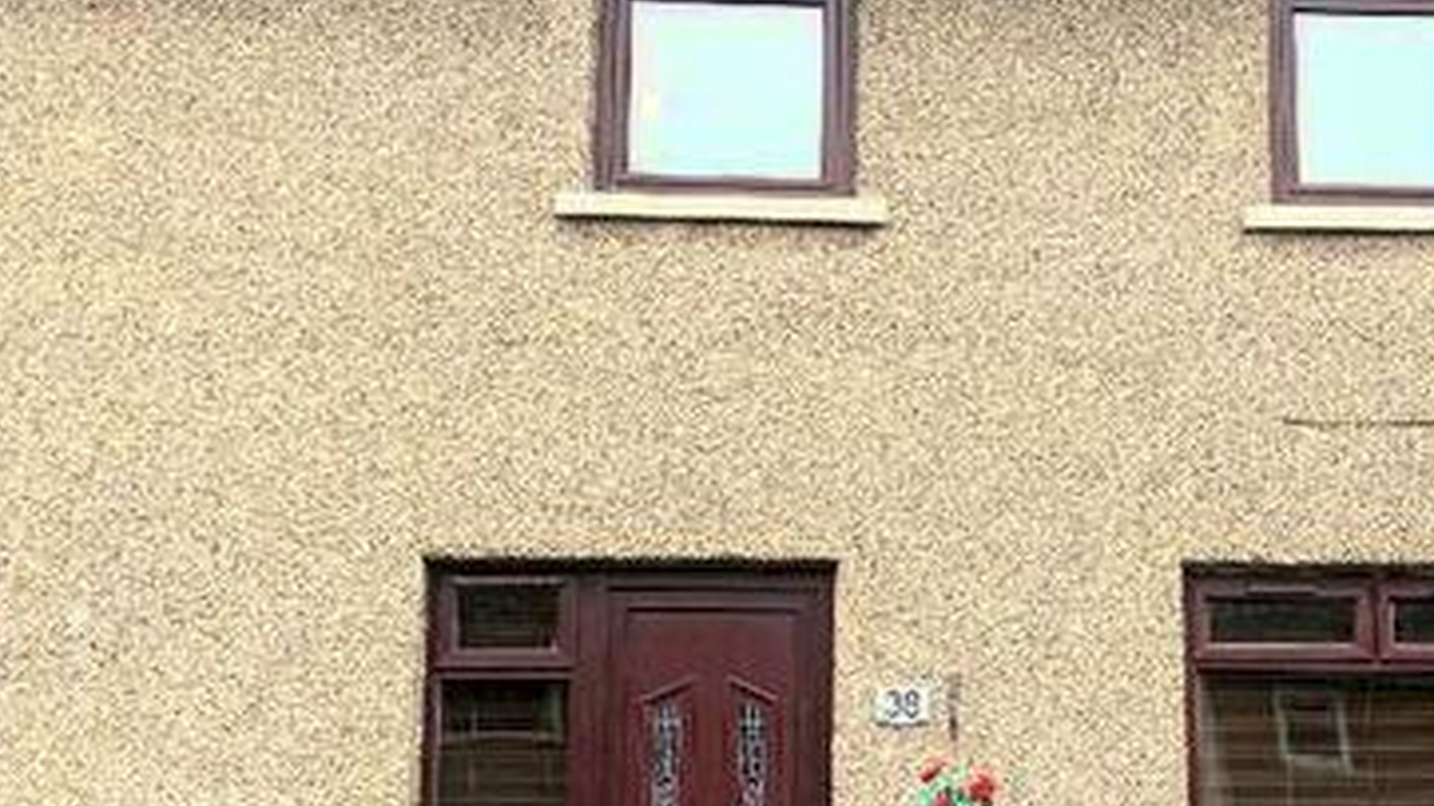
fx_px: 2091
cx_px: 1033
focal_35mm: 55
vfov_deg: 21.8
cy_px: 526
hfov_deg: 37.1
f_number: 1.8
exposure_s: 1/363
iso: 25
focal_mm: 4.25
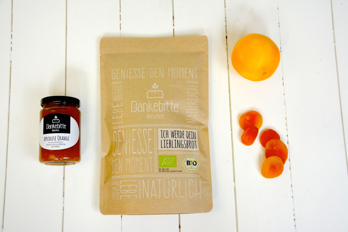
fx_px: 493
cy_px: 116
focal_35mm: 51
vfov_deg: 26.5
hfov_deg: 38.9
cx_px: 174
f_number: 4.5
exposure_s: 1/80
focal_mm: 34
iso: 400
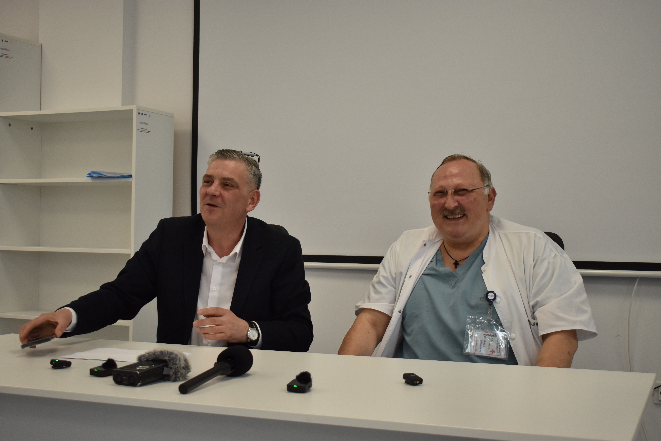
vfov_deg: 26.5
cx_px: 330
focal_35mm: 51
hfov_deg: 38.9
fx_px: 936
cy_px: 220
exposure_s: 1/250
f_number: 4.5
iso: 500
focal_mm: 34
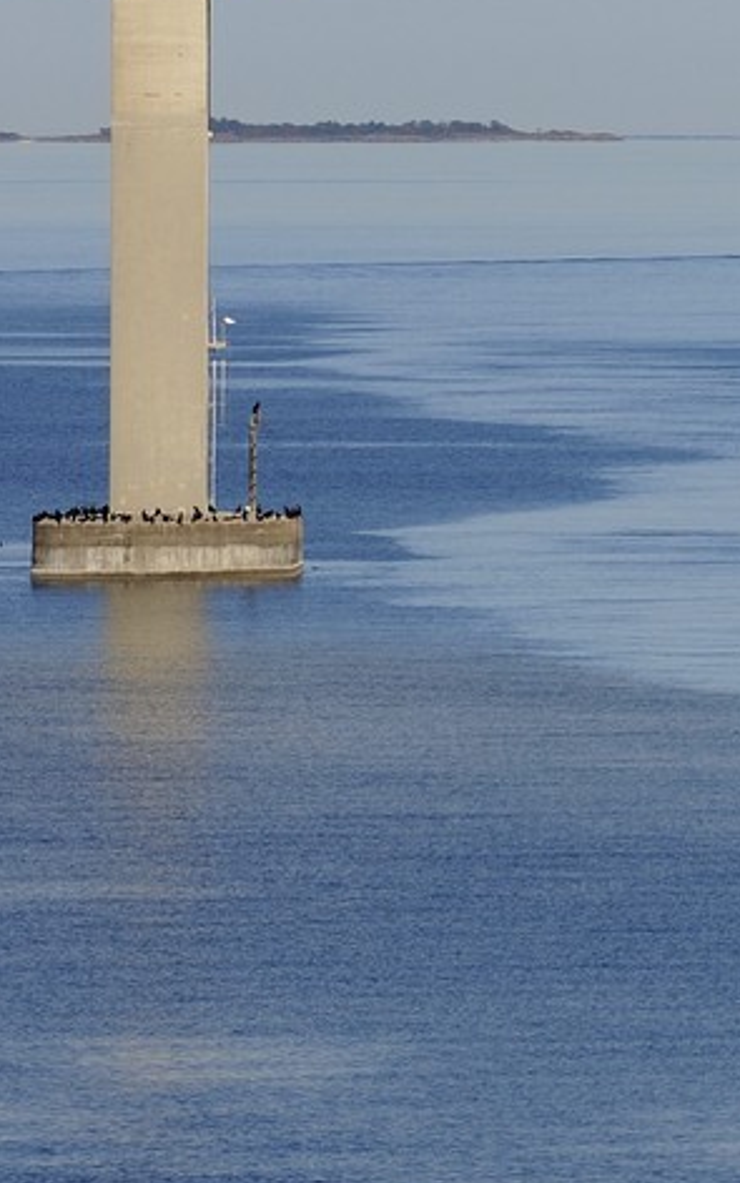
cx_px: 1916
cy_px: 53
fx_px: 22265
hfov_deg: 1.9
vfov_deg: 3.0
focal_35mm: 690
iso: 200
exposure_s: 1/320
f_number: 11
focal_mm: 200
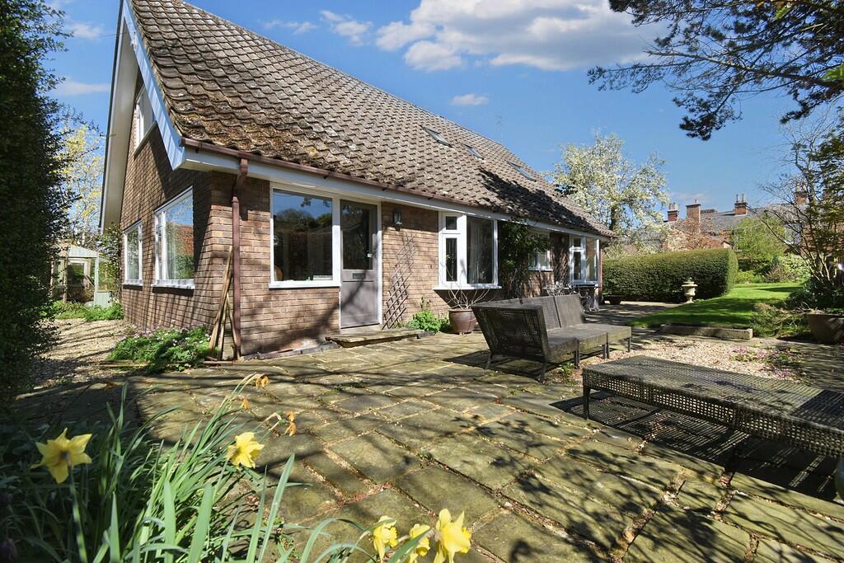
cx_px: 422
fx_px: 352
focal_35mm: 15
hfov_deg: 100.4
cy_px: 282
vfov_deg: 77.3
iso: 100
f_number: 8
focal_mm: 10
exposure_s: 1/250
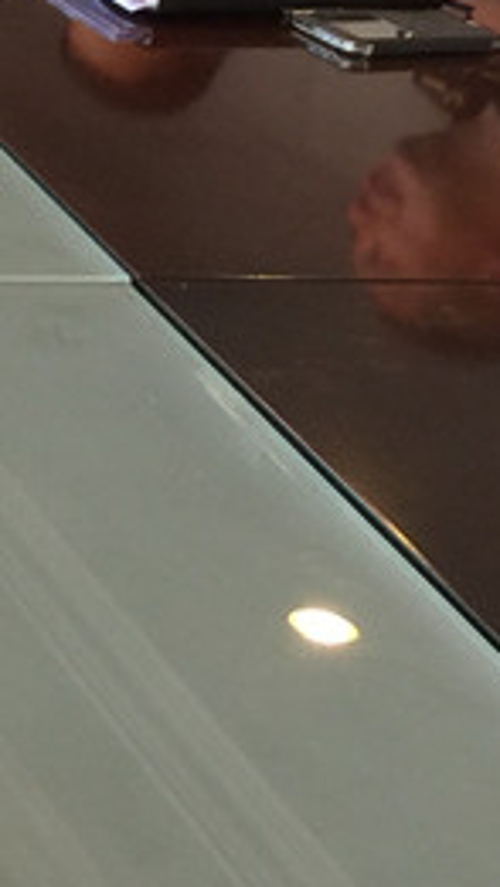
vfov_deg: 17.4
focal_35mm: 121
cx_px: -721
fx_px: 2849
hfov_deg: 9.0
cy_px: 58
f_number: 2.2
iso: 64
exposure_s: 1/17
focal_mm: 4.15
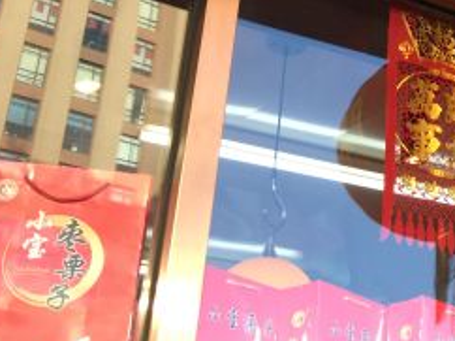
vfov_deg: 16.7
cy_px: -80
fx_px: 1103
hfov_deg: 21.1
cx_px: 600
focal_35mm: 84
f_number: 2.2
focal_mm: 4.15
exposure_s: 1/100
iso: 32
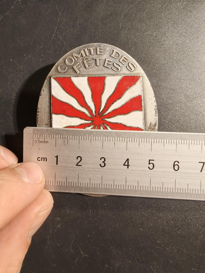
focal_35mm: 23
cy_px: 136
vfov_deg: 73.9
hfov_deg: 58.9
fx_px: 182
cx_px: 102
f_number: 2
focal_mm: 2.32
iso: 200
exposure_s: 1/100
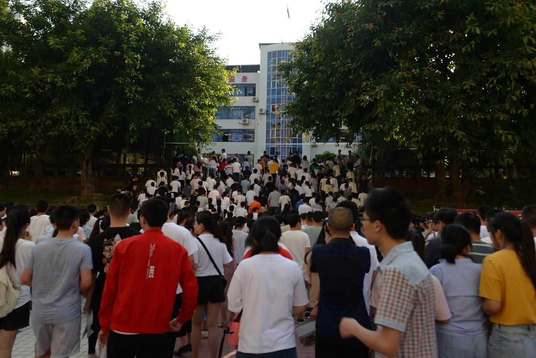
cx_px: 268
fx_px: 357
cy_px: 179
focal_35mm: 24
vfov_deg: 53.2
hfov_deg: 73.7
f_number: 6.3
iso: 100
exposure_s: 1/80
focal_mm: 24
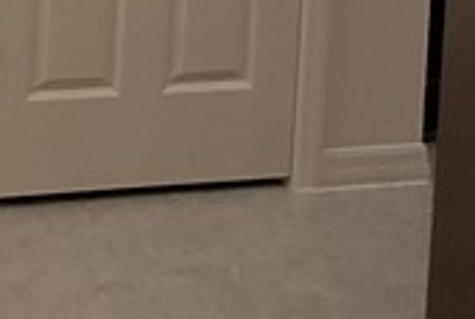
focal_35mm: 100
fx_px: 1322
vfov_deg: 11.7
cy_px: -392
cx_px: -285
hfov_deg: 17.7
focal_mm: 1.64
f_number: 2.2
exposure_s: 1/40
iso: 100
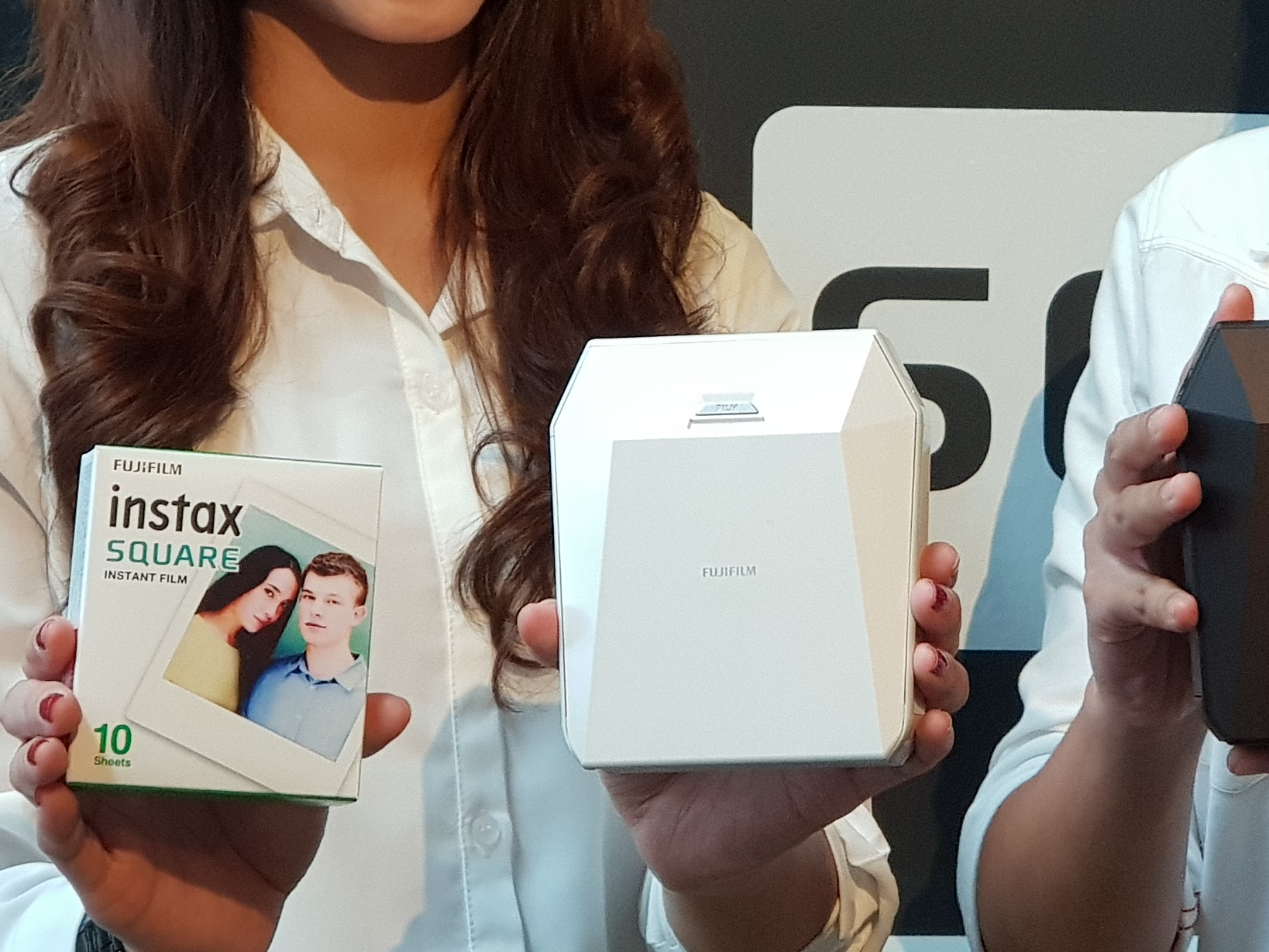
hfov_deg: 15.3
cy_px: 200
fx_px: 4693
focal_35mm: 128
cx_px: 989
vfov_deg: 11.5
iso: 200
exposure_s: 1/33
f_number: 2.4
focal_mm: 6
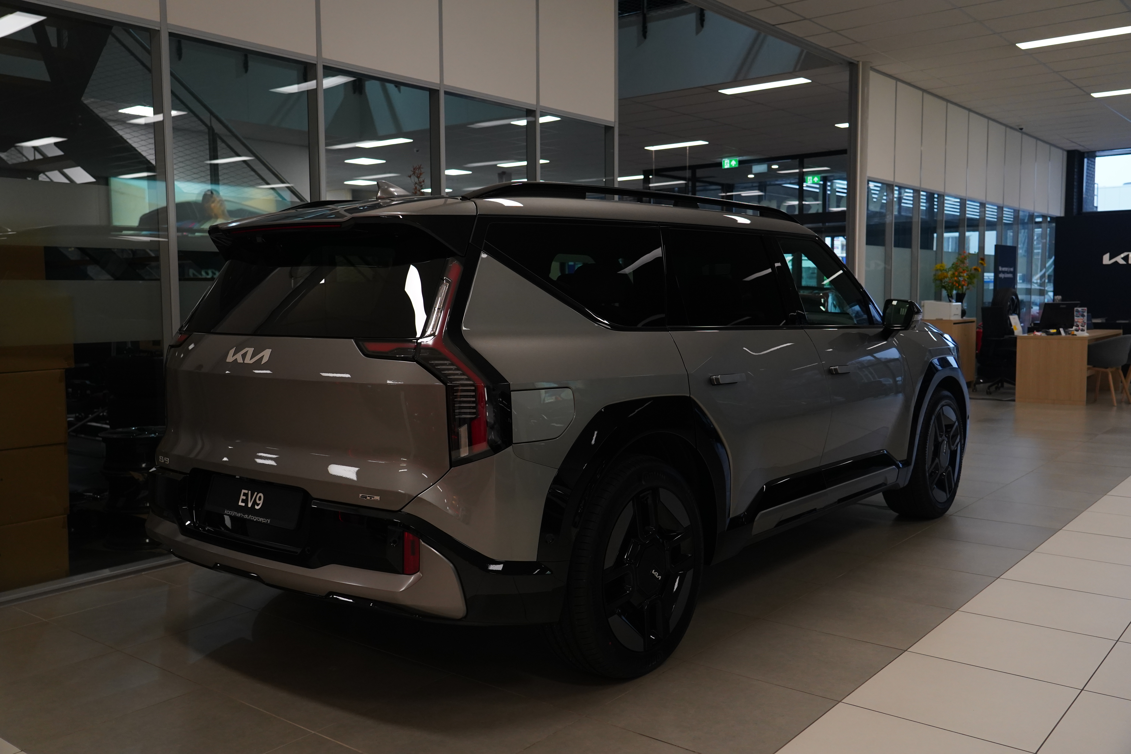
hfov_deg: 60.3
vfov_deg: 42.3
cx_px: 566
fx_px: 974
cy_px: 377
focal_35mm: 31
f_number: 4.5
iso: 2000
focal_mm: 31
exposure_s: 1/60
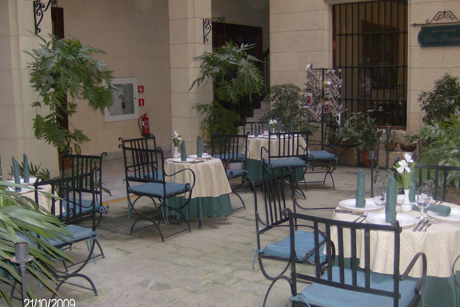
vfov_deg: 35.0
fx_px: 485
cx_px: 229
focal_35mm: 38
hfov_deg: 50.7
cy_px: 168
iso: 200
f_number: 2.8
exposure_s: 1/60
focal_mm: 6
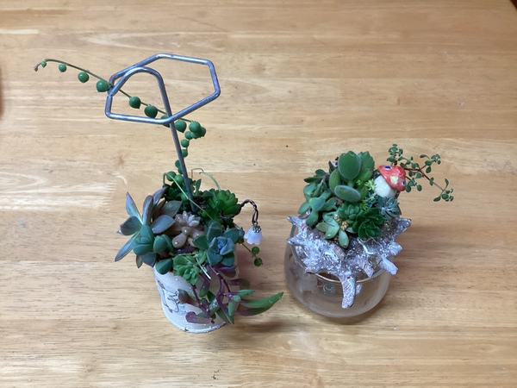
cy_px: 194
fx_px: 463
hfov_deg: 58.4
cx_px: 258
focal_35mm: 31
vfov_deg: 45.4
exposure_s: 1/50
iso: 125
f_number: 2.4
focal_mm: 3.3
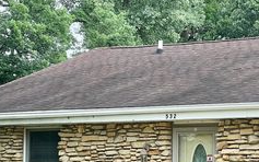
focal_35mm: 172
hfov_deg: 12.1
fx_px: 1214
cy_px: 149
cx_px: 235
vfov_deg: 7.6
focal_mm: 9
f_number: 2.8
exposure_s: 1/120
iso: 32
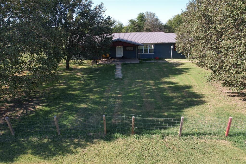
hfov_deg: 78.6
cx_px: 123
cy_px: 82
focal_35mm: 22
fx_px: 150
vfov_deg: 57.2
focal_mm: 8.38
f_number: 2.8
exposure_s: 1/640
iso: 110
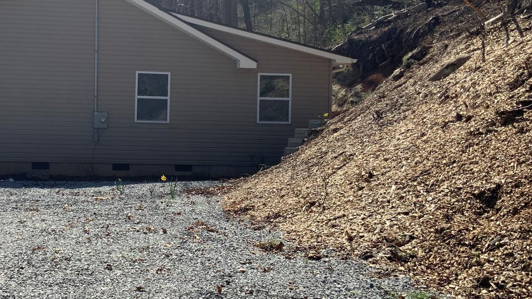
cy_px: 130
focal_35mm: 49
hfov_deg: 40.8
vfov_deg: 24.4
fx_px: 691
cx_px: 126
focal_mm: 3
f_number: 1.8
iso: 16
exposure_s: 1/1912
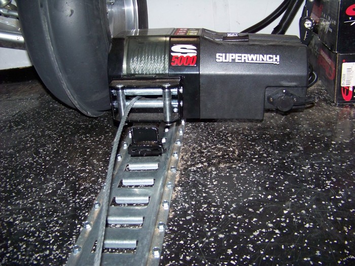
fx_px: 369
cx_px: 178
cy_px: 133
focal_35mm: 36
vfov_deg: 39.7
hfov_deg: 51.4
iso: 200
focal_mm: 5.85
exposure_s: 1/30
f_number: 2.8
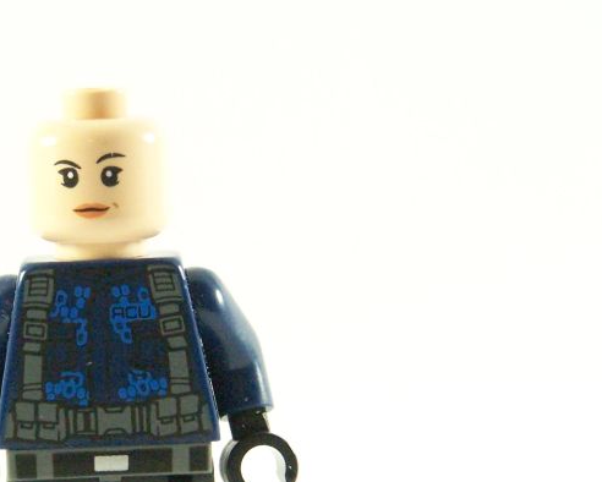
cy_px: 382
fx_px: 4634
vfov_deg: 5.9
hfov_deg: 7.4
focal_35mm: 260
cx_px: 115
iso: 400
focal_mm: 21.2
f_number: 3.6
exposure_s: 1/60
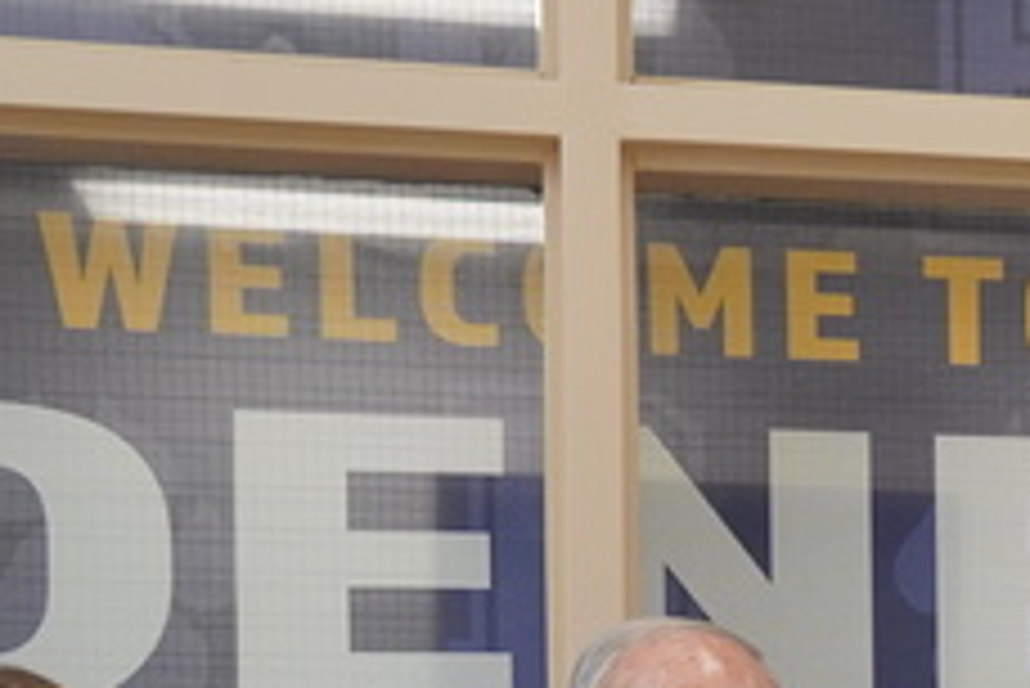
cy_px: 1104
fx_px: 3836
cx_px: 1745
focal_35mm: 134
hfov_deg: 13.9
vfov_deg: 9.9
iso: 1000
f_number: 4
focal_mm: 20
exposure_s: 1/160
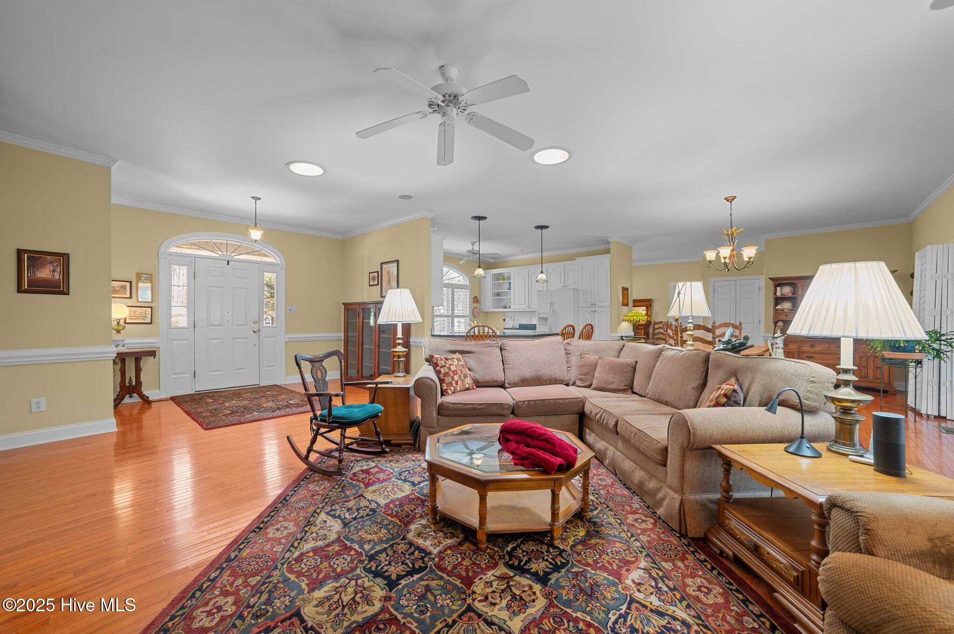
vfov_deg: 81.1
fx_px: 371
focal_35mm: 14
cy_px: 317
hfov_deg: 104.3
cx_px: 477
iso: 250
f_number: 8
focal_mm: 14
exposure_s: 1
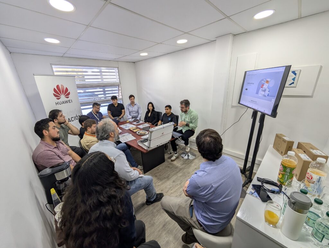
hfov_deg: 110.5
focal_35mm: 12
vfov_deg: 94.6
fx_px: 114
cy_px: 124
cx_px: 164
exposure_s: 1/74.2
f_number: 1.7
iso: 132
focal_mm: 2.02
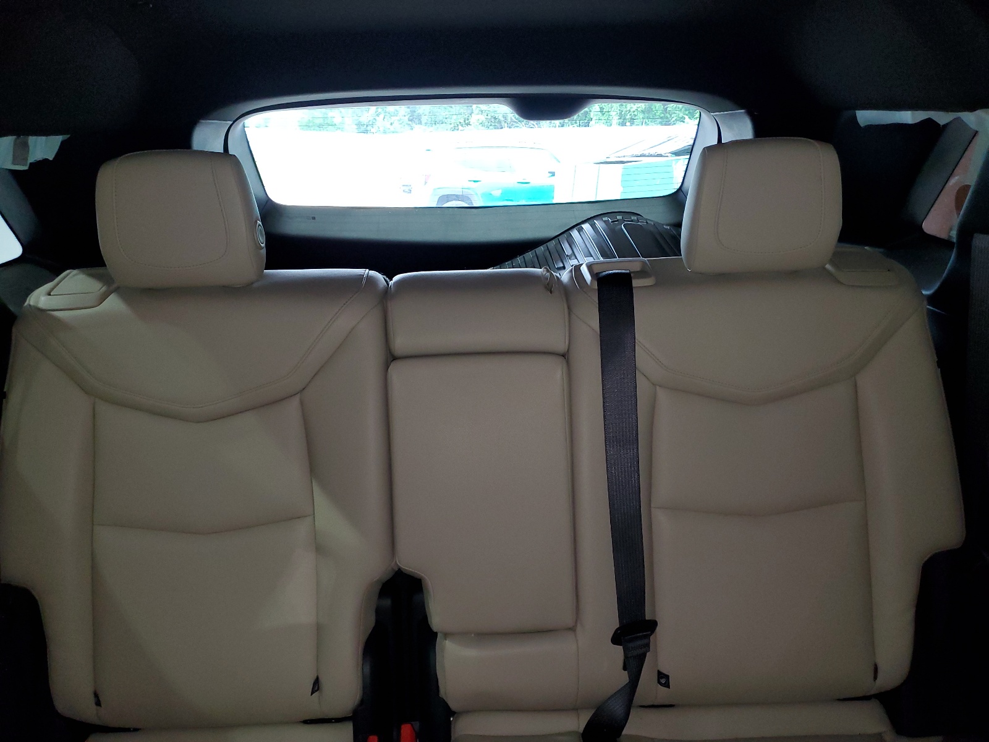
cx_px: 494
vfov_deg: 53.1
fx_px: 743
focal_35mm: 26
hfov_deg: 67.3
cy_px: 371
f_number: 1.5
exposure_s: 1/60.2
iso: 216
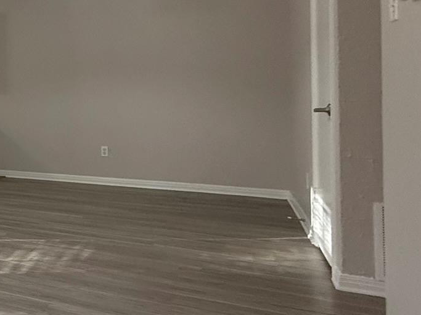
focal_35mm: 42
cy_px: 98
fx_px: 511
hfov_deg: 32.7
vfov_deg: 33.9
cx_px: -134
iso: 500
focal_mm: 2.22
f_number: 2.2
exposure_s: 1/120
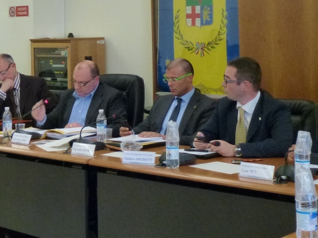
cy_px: 32
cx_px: 84
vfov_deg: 18.6
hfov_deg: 24.8
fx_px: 716
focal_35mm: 78
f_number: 3.7
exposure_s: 1/40
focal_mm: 6.4
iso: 800
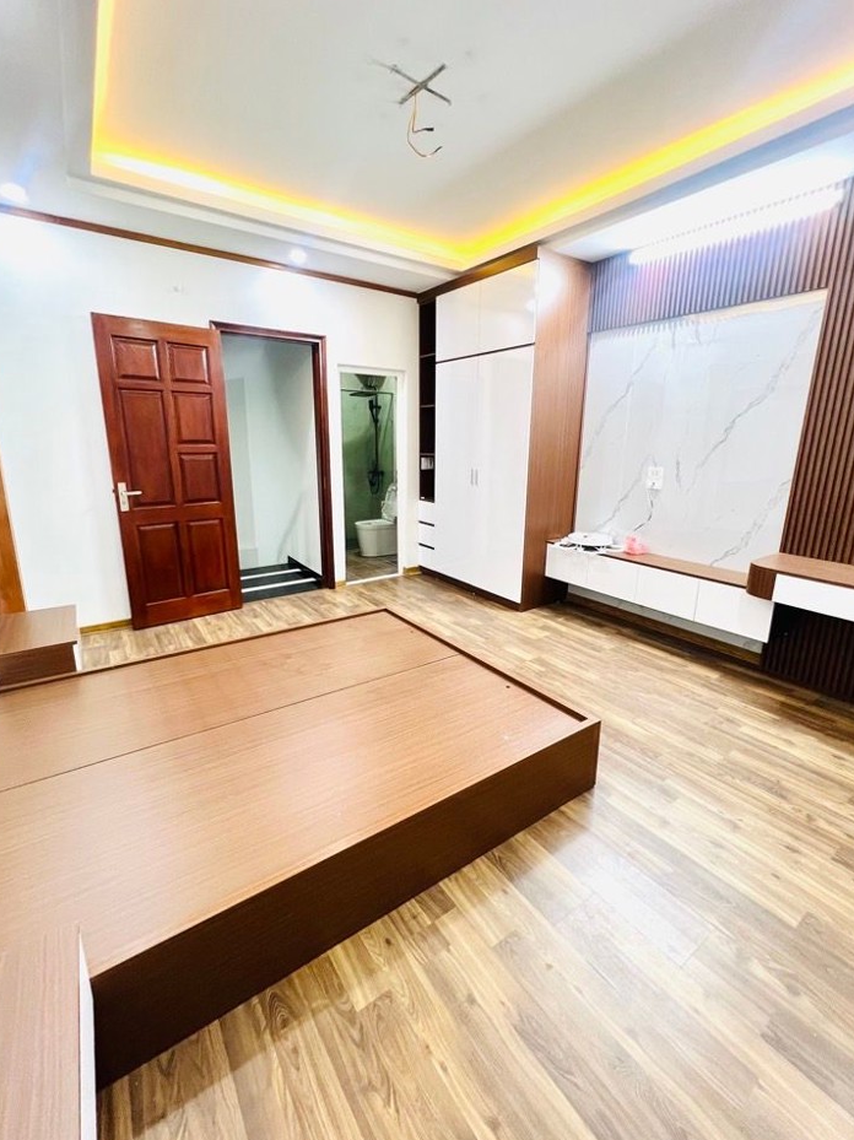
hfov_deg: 85.6
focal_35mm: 14
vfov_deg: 102.1
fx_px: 461
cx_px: 425
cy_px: 555
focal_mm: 1.57
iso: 160
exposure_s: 1/50
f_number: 1.8
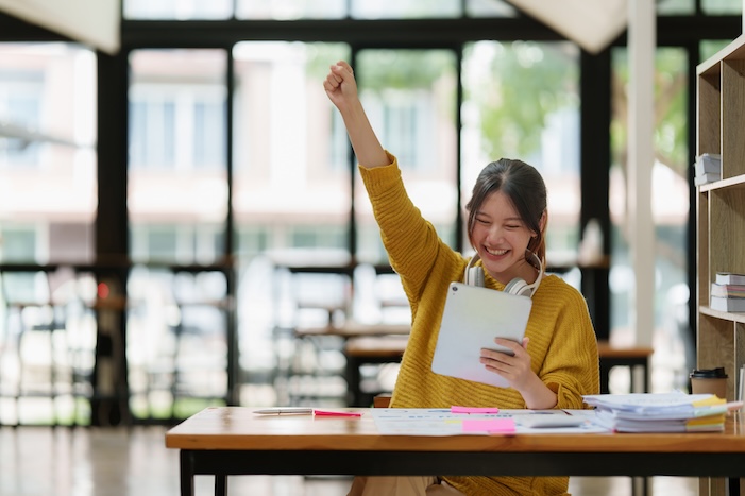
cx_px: 372
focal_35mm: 85
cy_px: 248
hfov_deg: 23.9
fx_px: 1759
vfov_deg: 16.1
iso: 200
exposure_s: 1/400
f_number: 1.4
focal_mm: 85
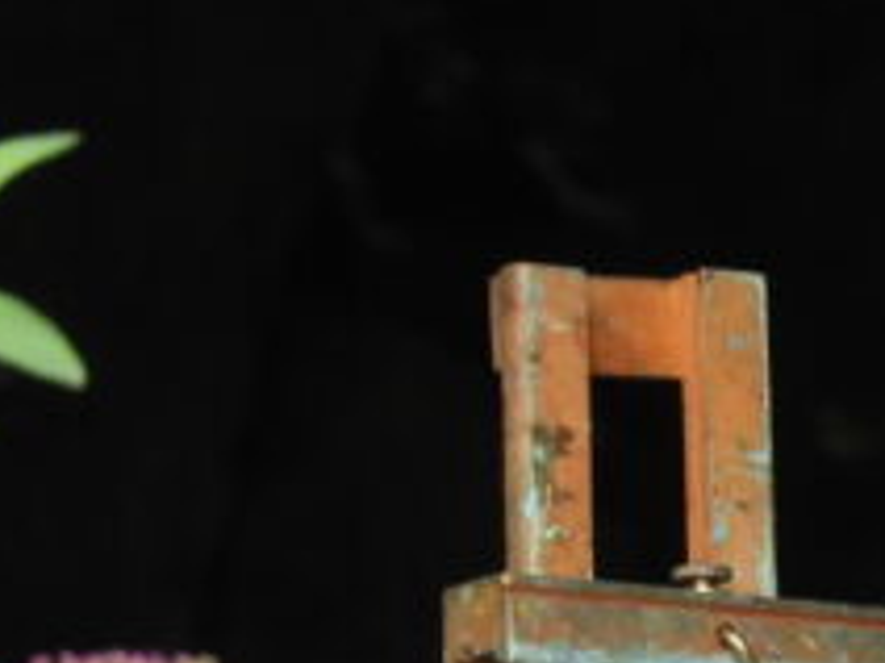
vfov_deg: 0.4
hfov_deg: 0.5
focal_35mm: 3899
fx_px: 99683
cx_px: 1286
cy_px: 830
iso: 200
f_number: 6.3
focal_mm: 214
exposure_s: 1/125
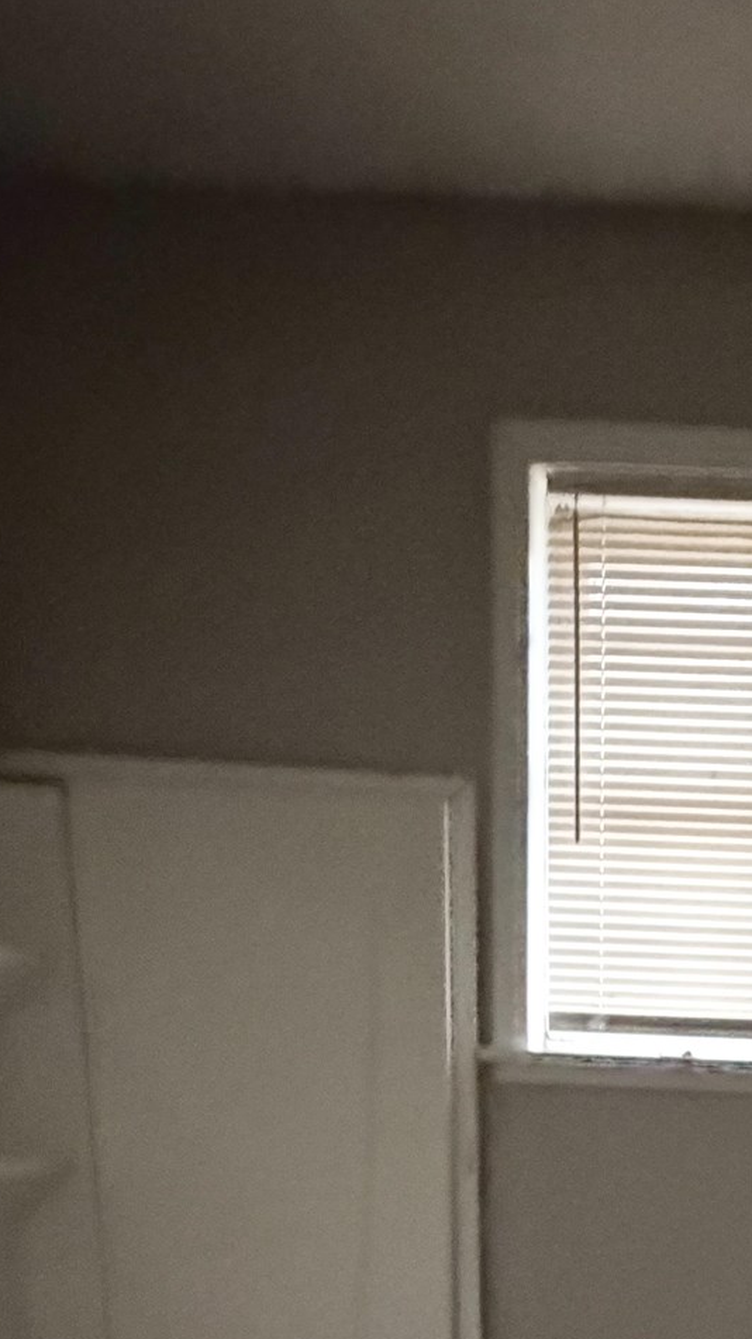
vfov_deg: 44.6
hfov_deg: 29.1
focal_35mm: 37
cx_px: 813
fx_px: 1312
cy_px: 1383
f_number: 2.2
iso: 3200
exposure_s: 1/30
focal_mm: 2.22
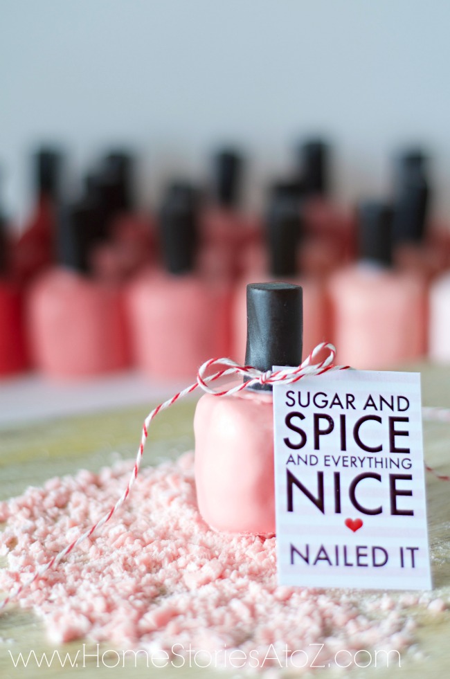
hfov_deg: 18.1
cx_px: 225
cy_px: 340
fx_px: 1412
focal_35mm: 75
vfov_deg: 27.0
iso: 400
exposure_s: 1/200
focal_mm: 50
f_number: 2.2
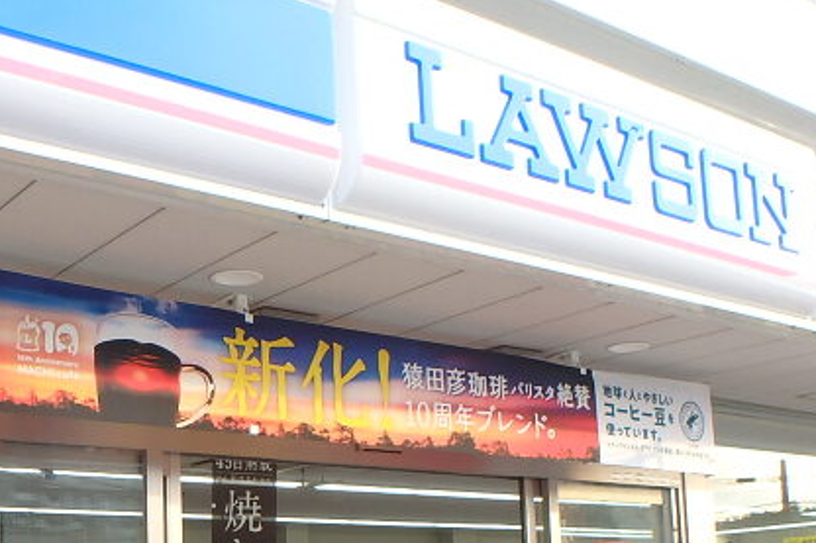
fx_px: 1133
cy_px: 521
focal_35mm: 50
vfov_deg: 25.8
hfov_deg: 39.3
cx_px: 302
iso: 125
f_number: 3.5
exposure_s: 1/80
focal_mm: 3.7
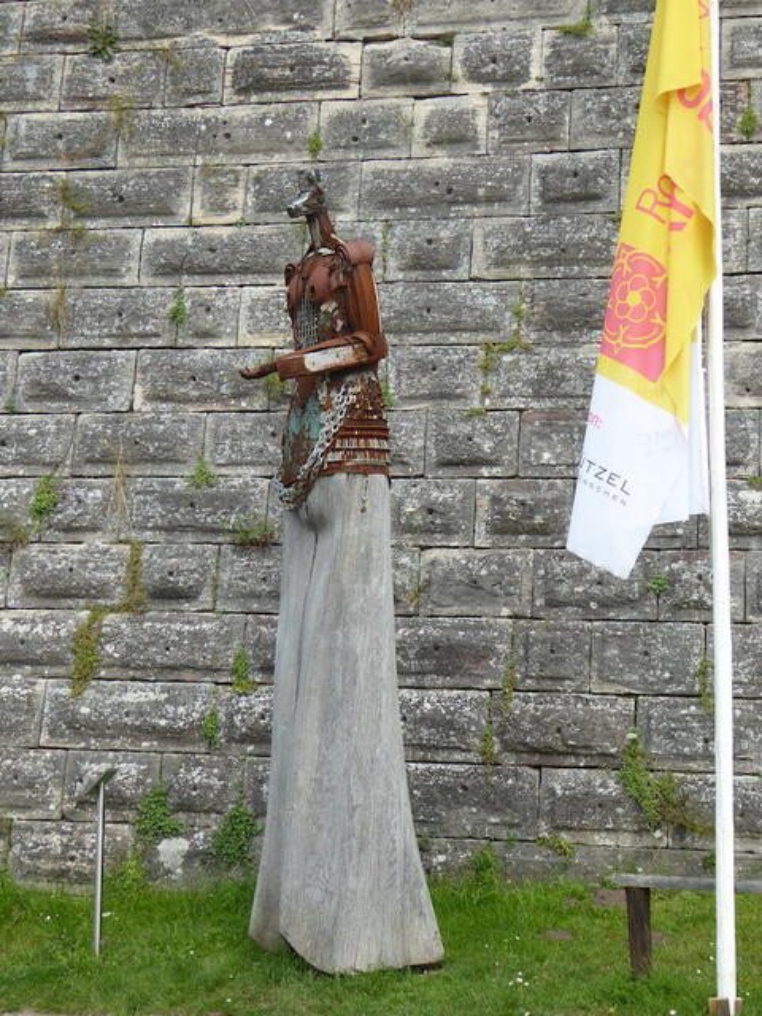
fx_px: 1908
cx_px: 381
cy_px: 508
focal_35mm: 65
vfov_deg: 29.8
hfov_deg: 22.6
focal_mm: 10.9
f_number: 4.3
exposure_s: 1/250
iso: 100
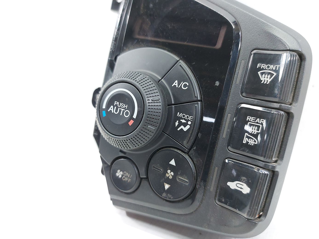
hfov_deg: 71.6
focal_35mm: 24
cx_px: 160
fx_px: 221
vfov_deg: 56.8
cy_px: 120
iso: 200
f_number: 1.8
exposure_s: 1/50
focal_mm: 5.23
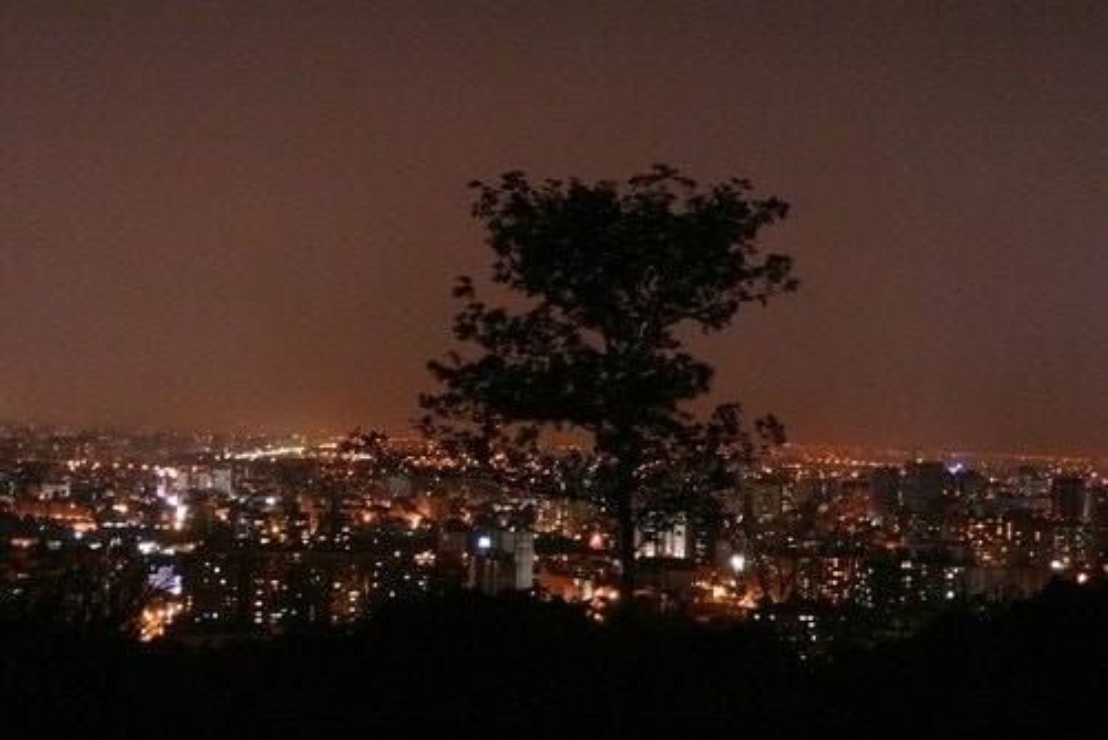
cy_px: 370
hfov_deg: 32.9
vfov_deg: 22.3
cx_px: 554
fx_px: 1878
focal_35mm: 61
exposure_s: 1/4
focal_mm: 22.7
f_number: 5
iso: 3200
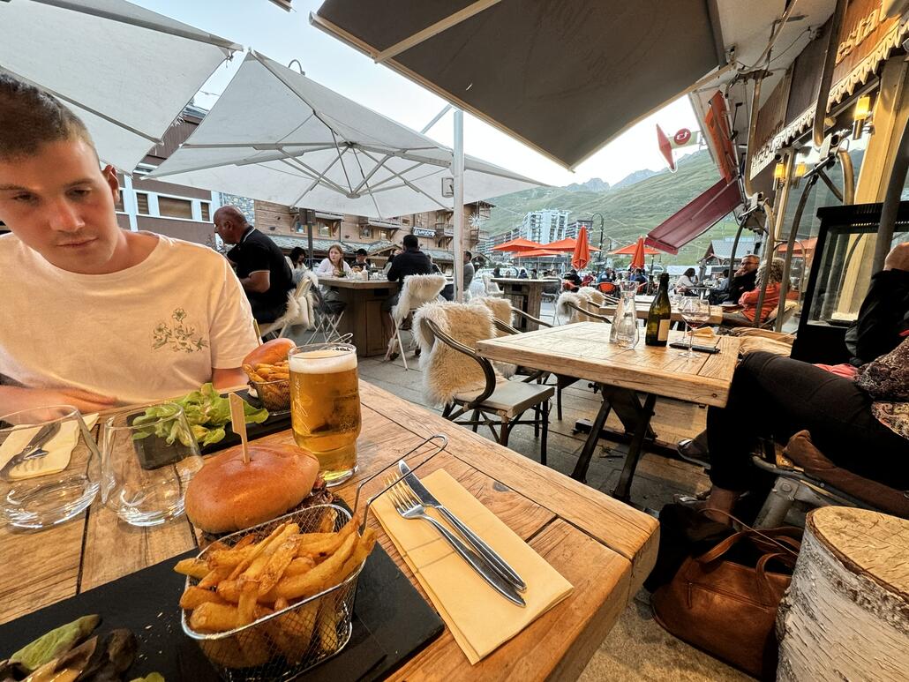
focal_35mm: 14
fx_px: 368
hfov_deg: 102.0
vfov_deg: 85.7
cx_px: 454
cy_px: 341
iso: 160
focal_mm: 2.22
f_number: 2.2
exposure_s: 1/100
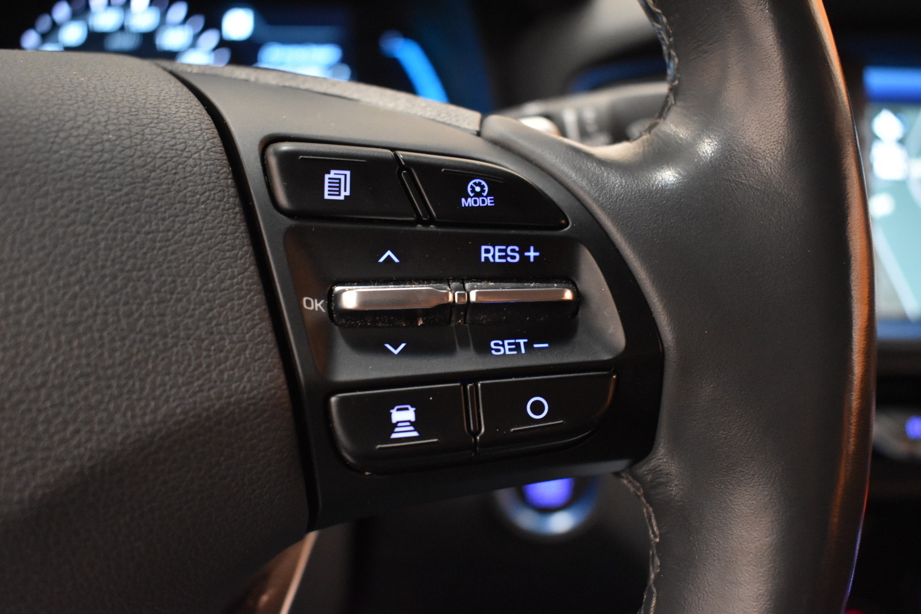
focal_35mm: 40
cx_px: 460
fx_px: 1036
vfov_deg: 33.0
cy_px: 307
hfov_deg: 47.9
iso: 3600
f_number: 4
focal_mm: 27
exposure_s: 1/40
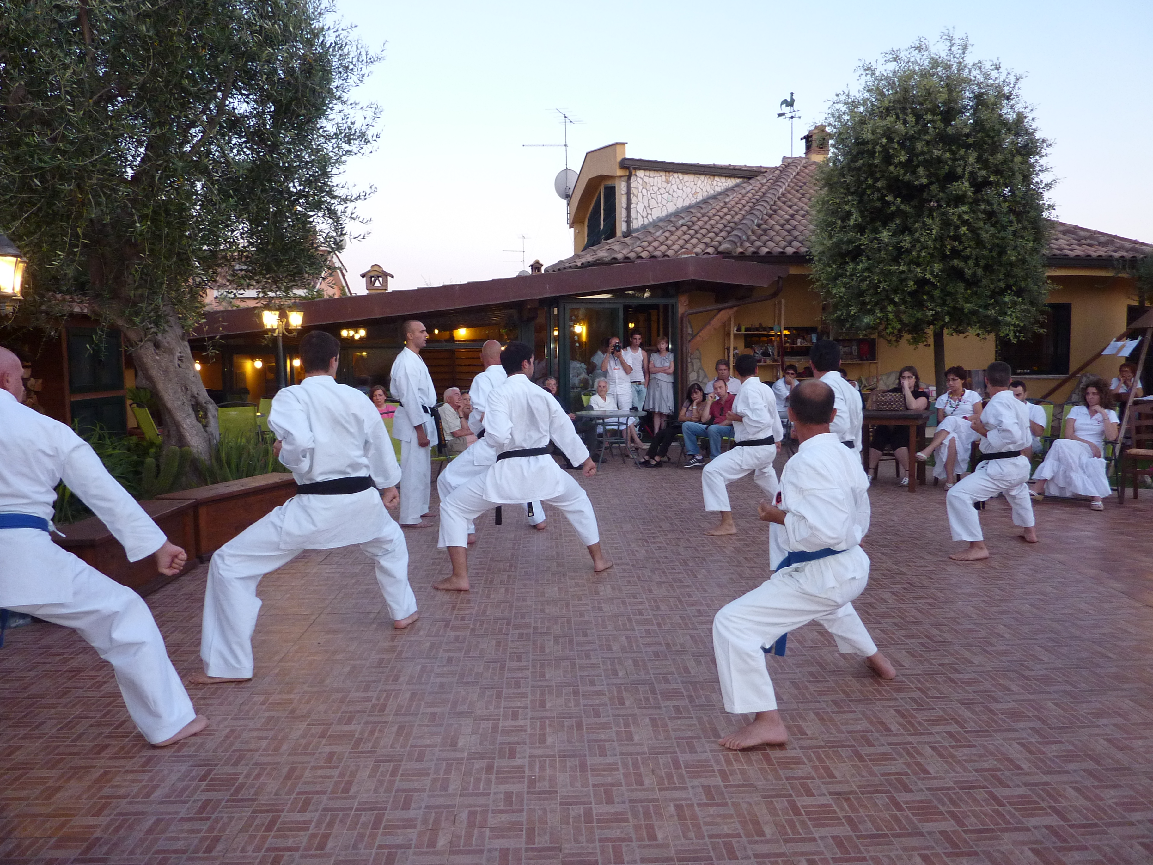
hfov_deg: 69.4
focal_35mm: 25
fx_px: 833
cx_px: 576
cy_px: 432
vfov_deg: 54.9
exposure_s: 1/30
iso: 200
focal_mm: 4.1
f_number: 3.3
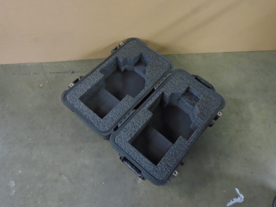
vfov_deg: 48.2
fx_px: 231
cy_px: 93
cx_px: 144
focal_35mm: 29
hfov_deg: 61.6
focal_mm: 4.6
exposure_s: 1/4
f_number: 3.2
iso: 400
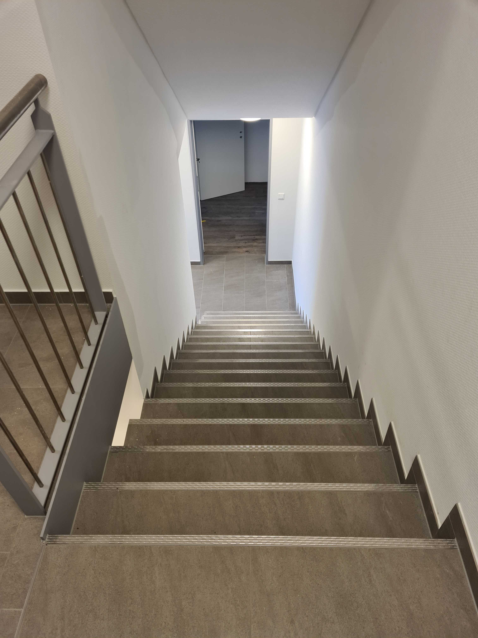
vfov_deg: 67.3
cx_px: 239
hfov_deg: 53.1
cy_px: 319
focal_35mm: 26
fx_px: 479
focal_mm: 5.4
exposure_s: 1/50
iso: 125
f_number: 1.8
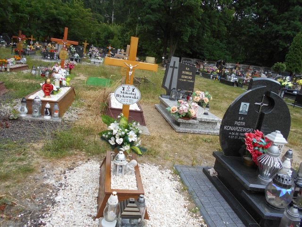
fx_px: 227
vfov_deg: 53.1
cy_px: 114
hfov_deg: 67.3
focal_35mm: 26
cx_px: 151
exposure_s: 1/320
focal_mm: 4.6
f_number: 3.2
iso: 80
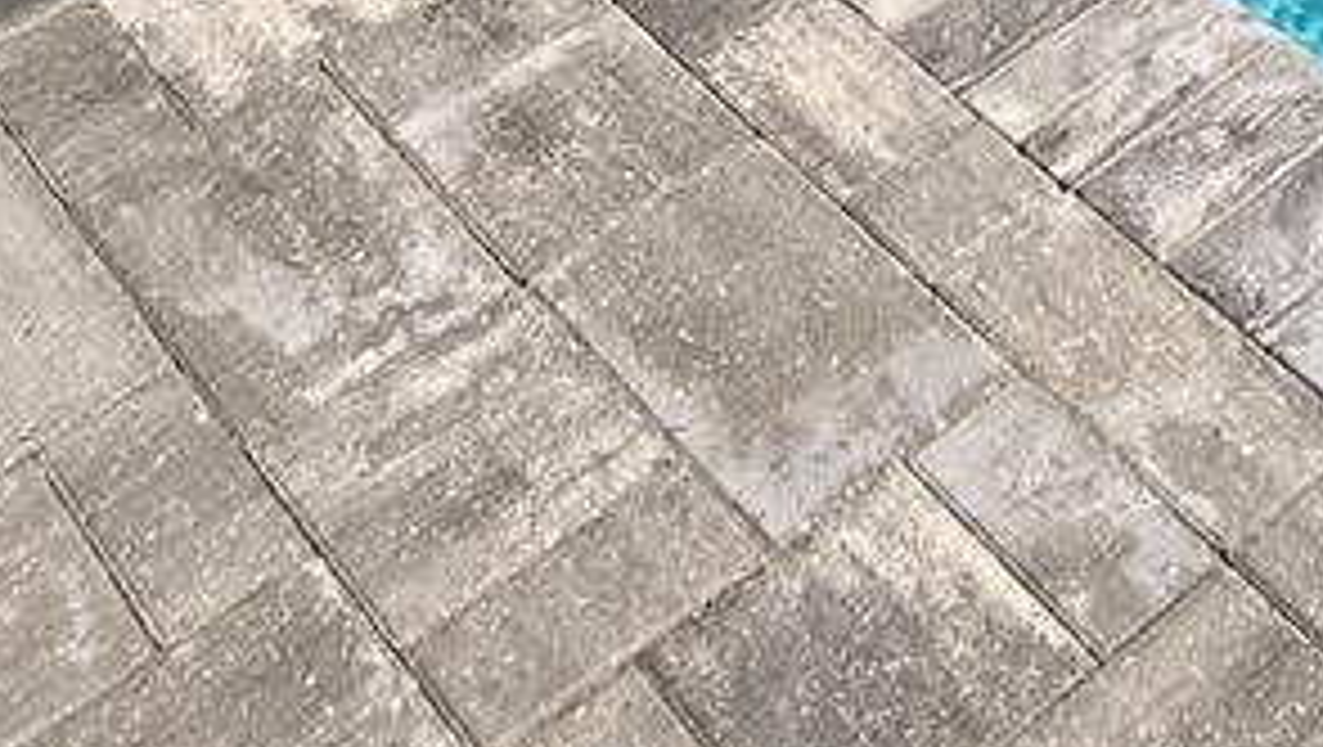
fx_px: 2704
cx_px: 1125
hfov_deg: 26.8
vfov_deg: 10.3
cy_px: -1602
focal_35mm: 77
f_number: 2.2
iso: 50
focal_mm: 2.2
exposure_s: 1/825
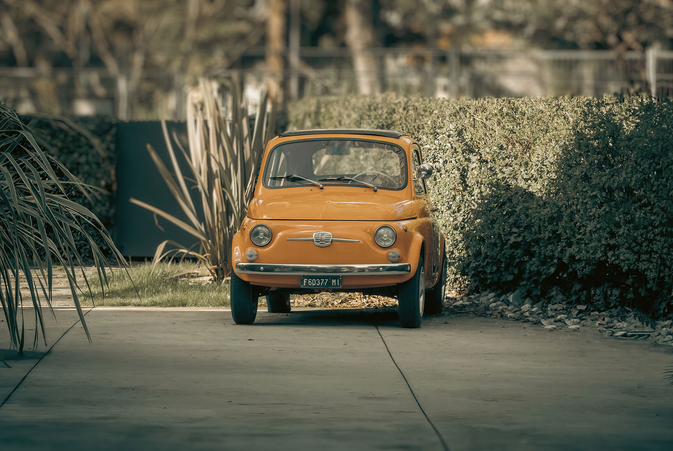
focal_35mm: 189
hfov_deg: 10.9
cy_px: 226
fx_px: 3538
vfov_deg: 7.3
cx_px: 336
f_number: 6.3
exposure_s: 1/250
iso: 800
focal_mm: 70
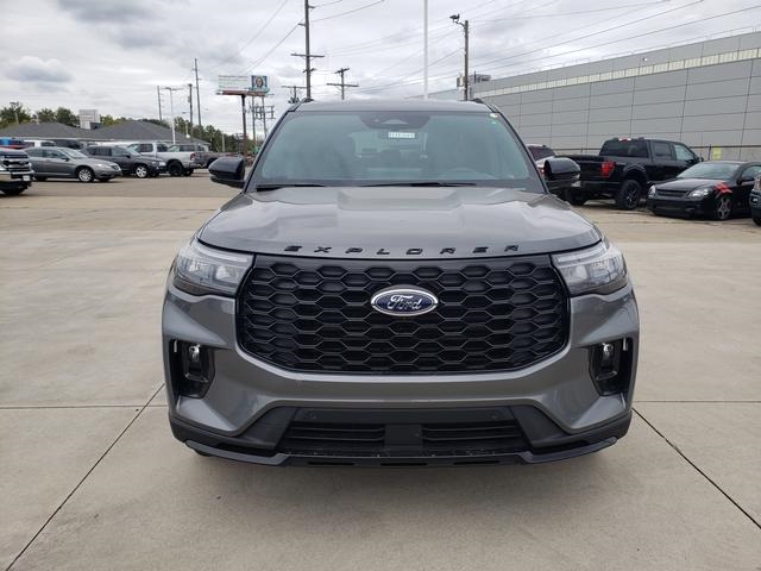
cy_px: 286
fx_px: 572
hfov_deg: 67.3
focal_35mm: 26
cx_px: 380
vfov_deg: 53.1
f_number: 2.4
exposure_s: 1/529
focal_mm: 4.3
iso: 50
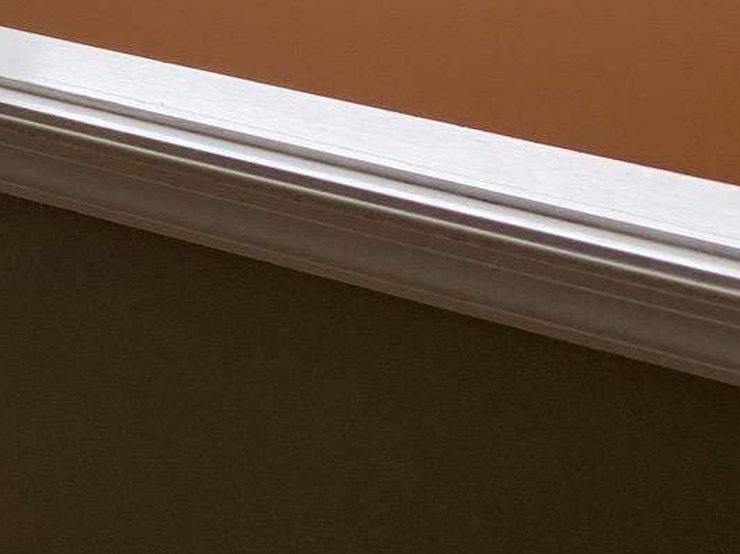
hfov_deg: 16.7
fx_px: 2159
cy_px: -405
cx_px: -520
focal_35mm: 101
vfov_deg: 13.3
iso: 25
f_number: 1.8
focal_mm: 4.25
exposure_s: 1/289
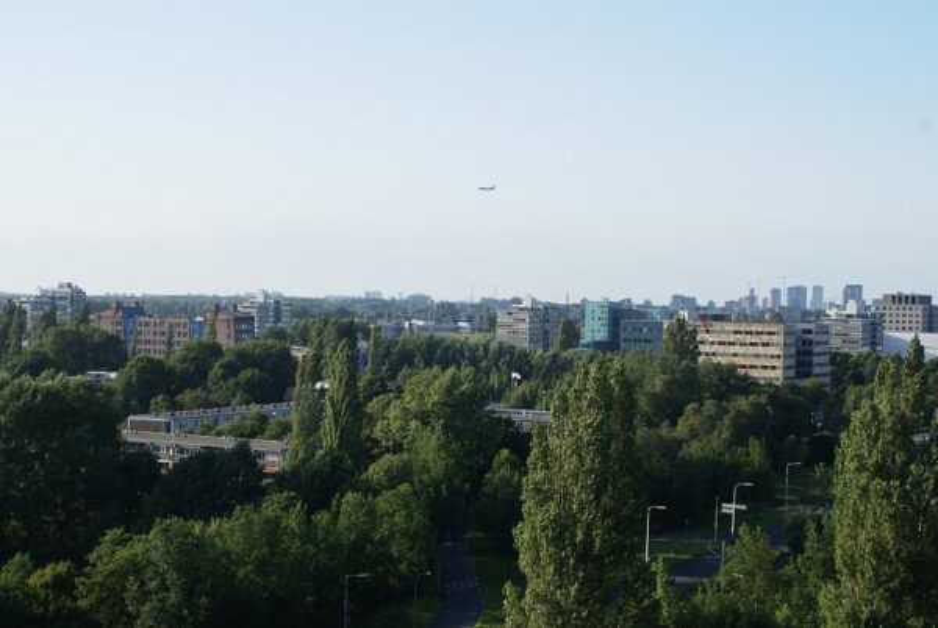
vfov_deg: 22.7
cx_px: 469
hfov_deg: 33.4
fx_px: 1566
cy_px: 314
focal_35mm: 60
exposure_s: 1/100
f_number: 11
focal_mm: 40
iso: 100
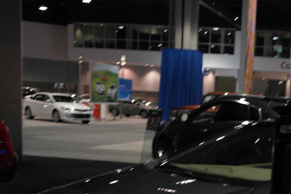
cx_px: 290
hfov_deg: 23.5
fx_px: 671
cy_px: 243
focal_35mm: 83
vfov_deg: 15.7
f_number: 3.5
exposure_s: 1/40
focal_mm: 20
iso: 400
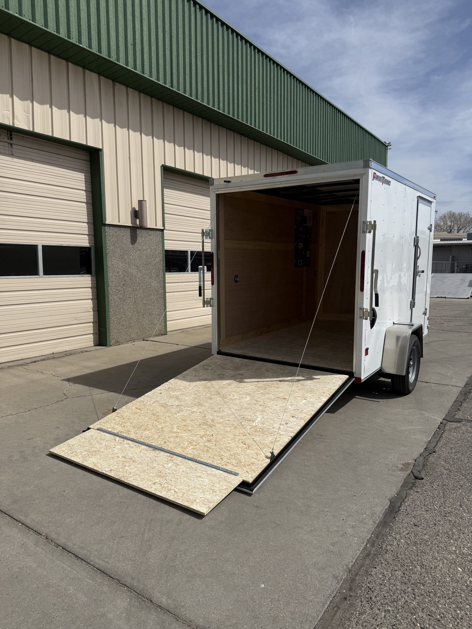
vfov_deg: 71.6
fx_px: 436
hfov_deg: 56.8
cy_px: 314
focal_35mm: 24
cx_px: 236
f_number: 1.78
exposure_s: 1/10309
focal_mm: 6.76
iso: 80
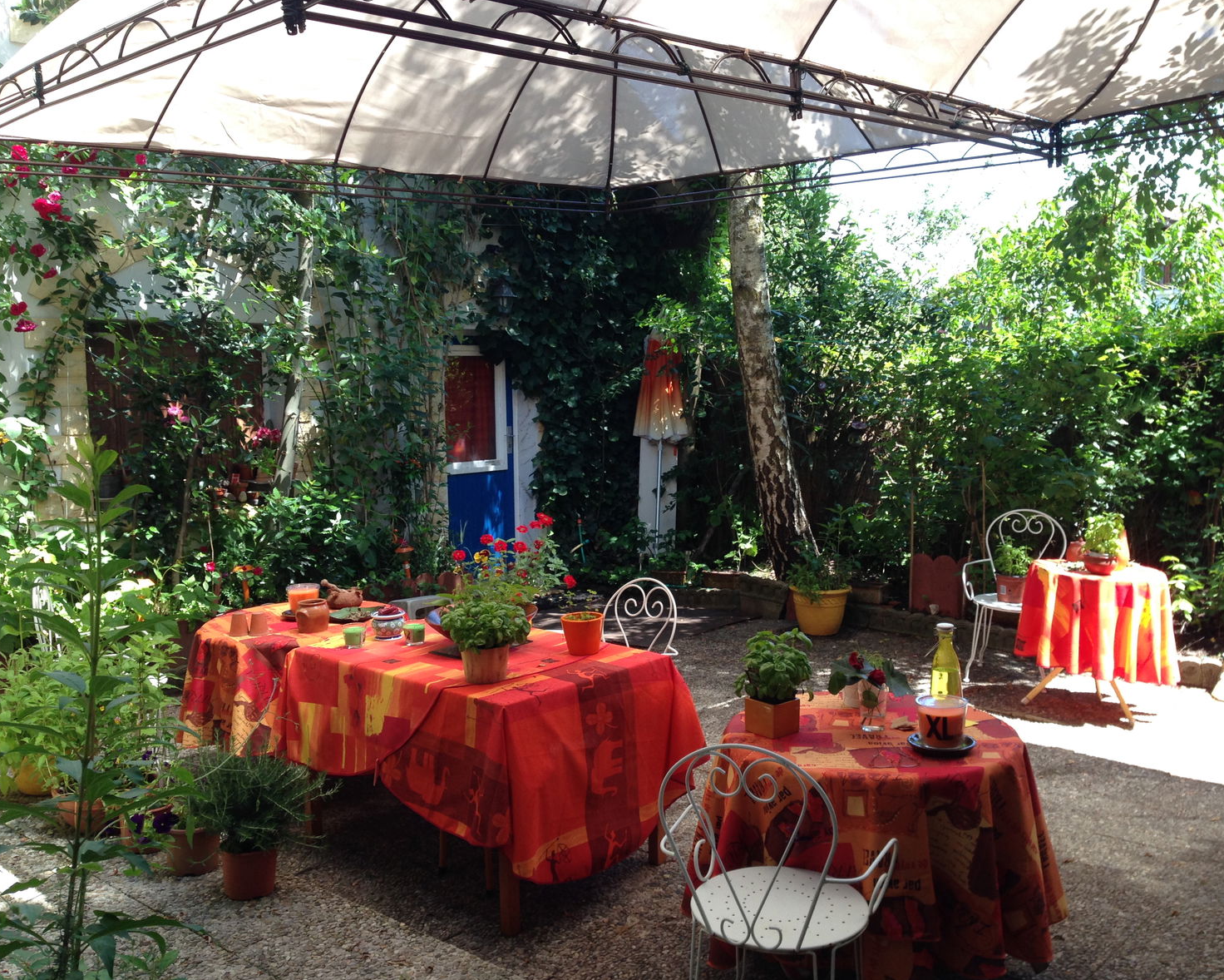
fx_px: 1268
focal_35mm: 35
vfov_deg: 42.2
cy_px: 497
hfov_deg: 51.5
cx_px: 639
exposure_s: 1/153
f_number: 2.4
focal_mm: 4.12
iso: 50
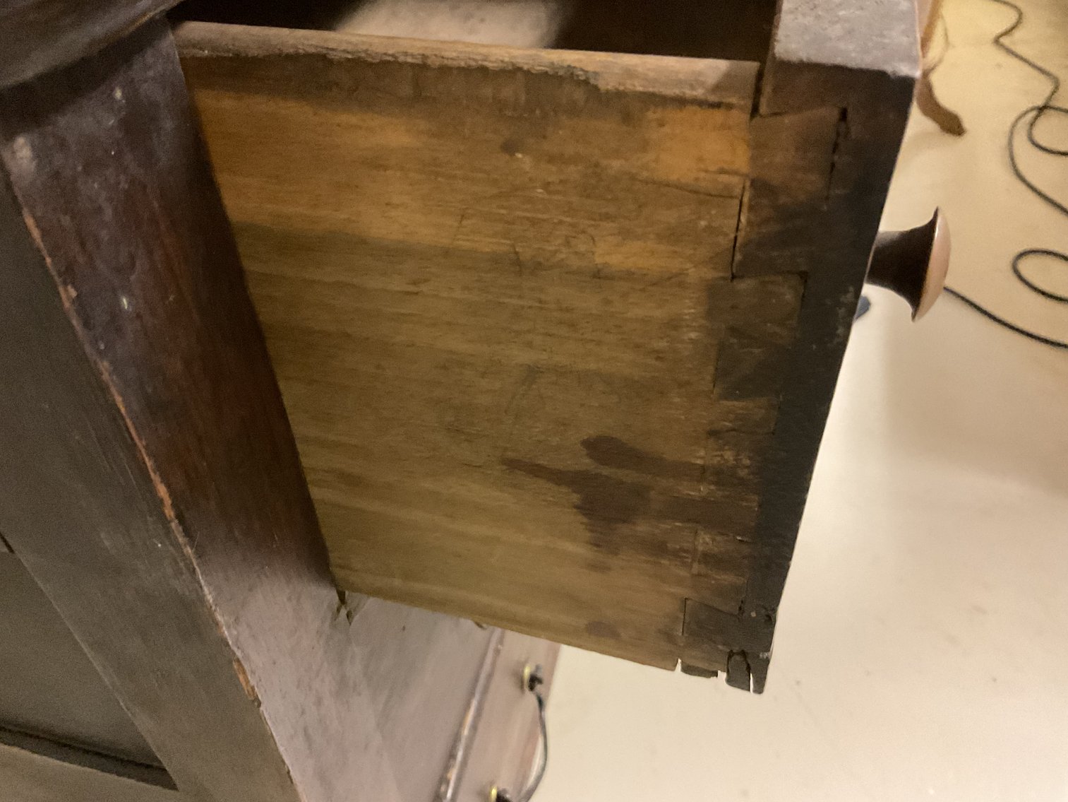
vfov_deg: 48.2
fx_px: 895
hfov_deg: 61.7
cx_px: 534
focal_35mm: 29
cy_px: 401
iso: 500
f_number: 1.8
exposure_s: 1/30
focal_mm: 3
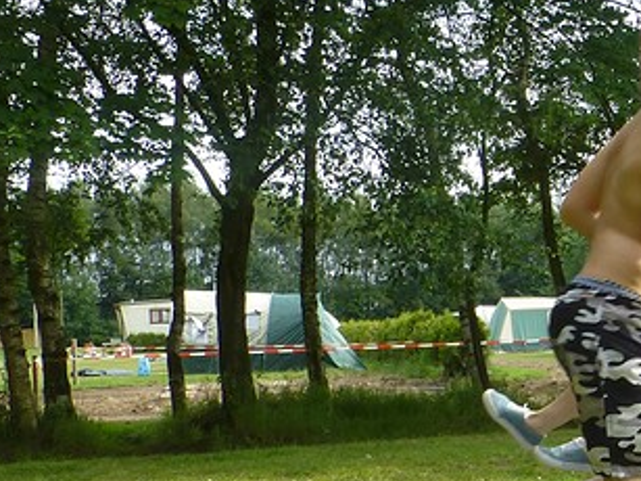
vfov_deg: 18.3
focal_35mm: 80
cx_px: 839
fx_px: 1481
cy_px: 370
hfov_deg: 21.9
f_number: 4
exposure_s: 1/250
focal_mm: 4.3
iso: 100
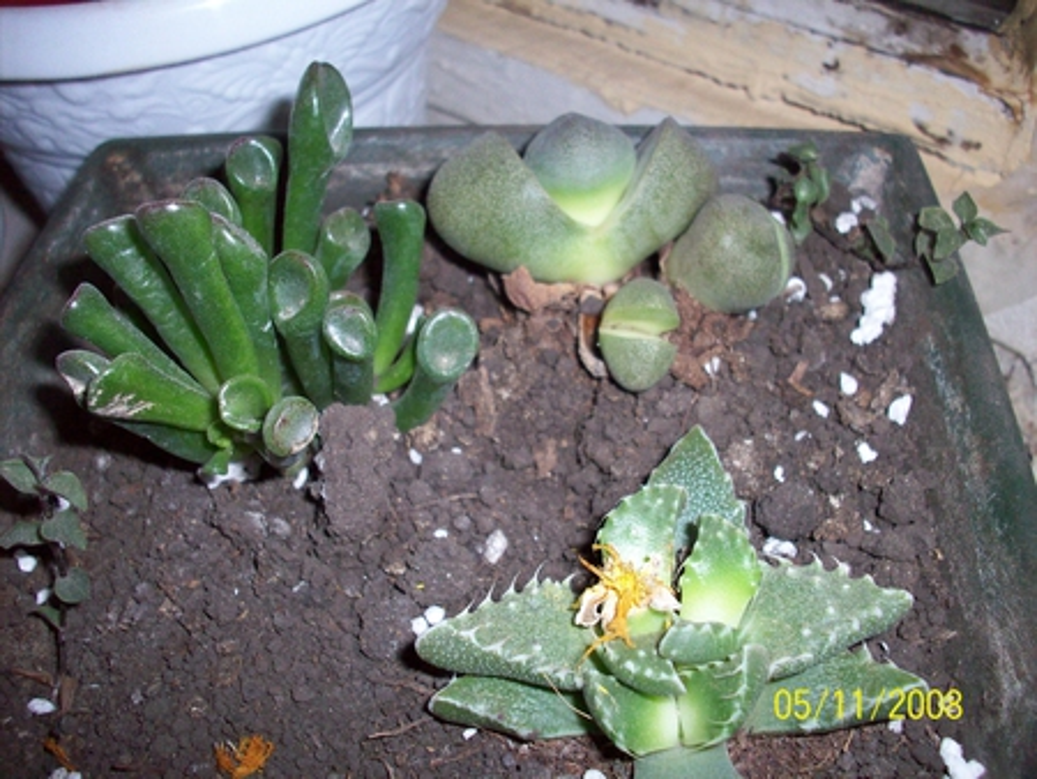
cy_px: 390
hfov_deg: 50.1
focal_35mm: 37
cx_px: 518
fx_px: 1109
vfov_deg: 38.7
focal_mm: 6.2
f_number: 2.8
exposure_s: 1/64
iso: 160
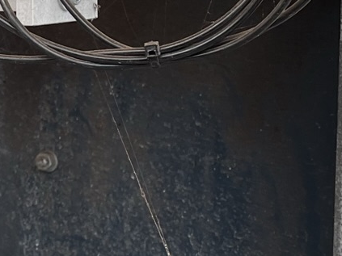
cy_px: 71
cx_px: -120
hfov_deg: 14.9
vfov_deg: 11.7
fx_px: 1245
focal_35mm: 126
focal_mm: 5.1
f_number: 1.6
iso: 40
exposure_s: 1/121
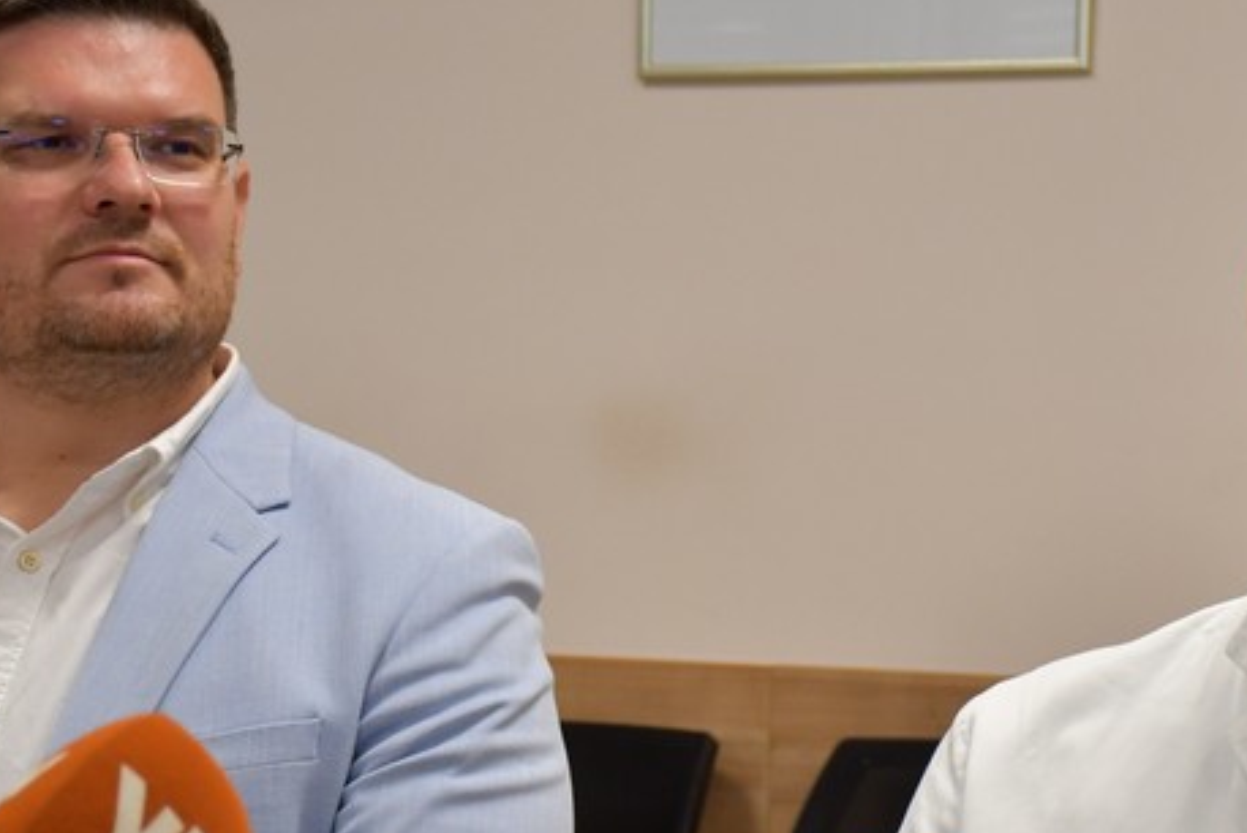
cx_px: 792
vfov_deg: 12.0
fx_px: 3951
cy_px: 437
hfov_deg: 17.9
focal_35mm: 114
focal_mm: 34
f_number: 4.2
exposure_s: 1/125
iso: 800
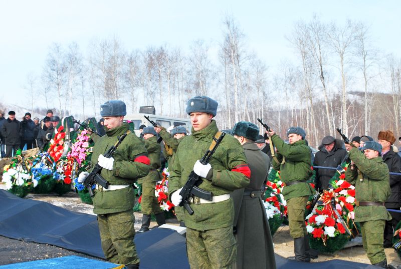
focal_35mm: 54
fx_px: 603
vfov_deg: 25.2
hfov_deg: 36.8
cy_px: 134
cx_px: 200
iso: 100
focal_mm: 36
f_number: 7.1
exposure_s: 1/200
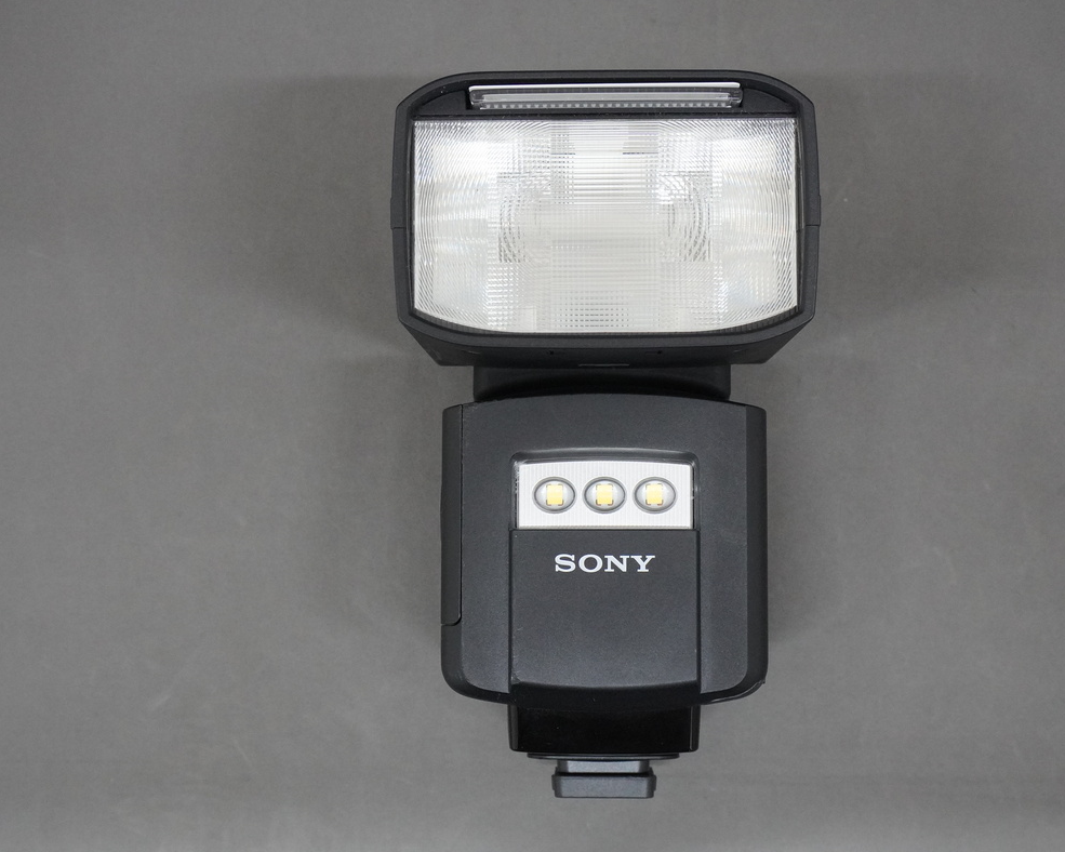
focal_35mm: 48
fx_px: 1513
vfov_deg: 31.5
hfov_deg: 38.8
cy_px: 427
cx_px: 560
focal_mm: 28
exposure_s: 1/50
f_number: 10
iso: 4000
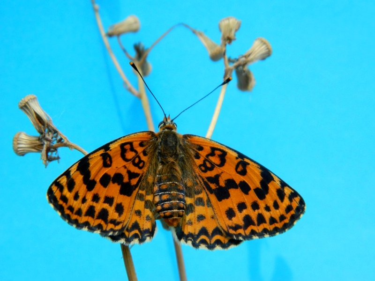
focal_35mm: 103
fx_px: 1116
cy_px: 140
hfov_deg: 19.1
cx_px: 188
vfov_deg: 14.4
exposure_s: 1/640
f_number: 4.5
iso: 100
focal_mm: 18.6
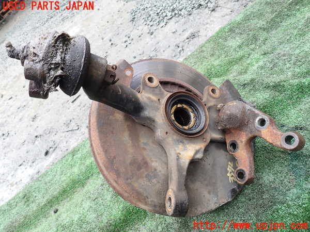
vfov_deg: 54.9
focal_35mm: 25
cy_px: 116
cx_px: 155
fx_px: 224
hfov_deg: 69.4
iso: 100
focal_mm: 4.5
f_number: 2.8
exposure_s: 1/60
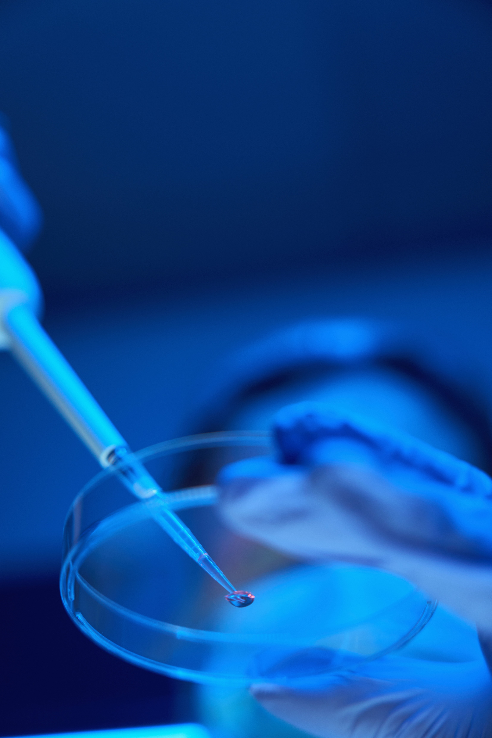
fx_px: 1154
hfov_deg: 24.1
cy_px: 369
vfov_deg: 35.5
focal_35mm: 56
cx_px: 246
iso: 400
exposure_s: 1/250
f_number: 2.8
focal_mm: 56.3
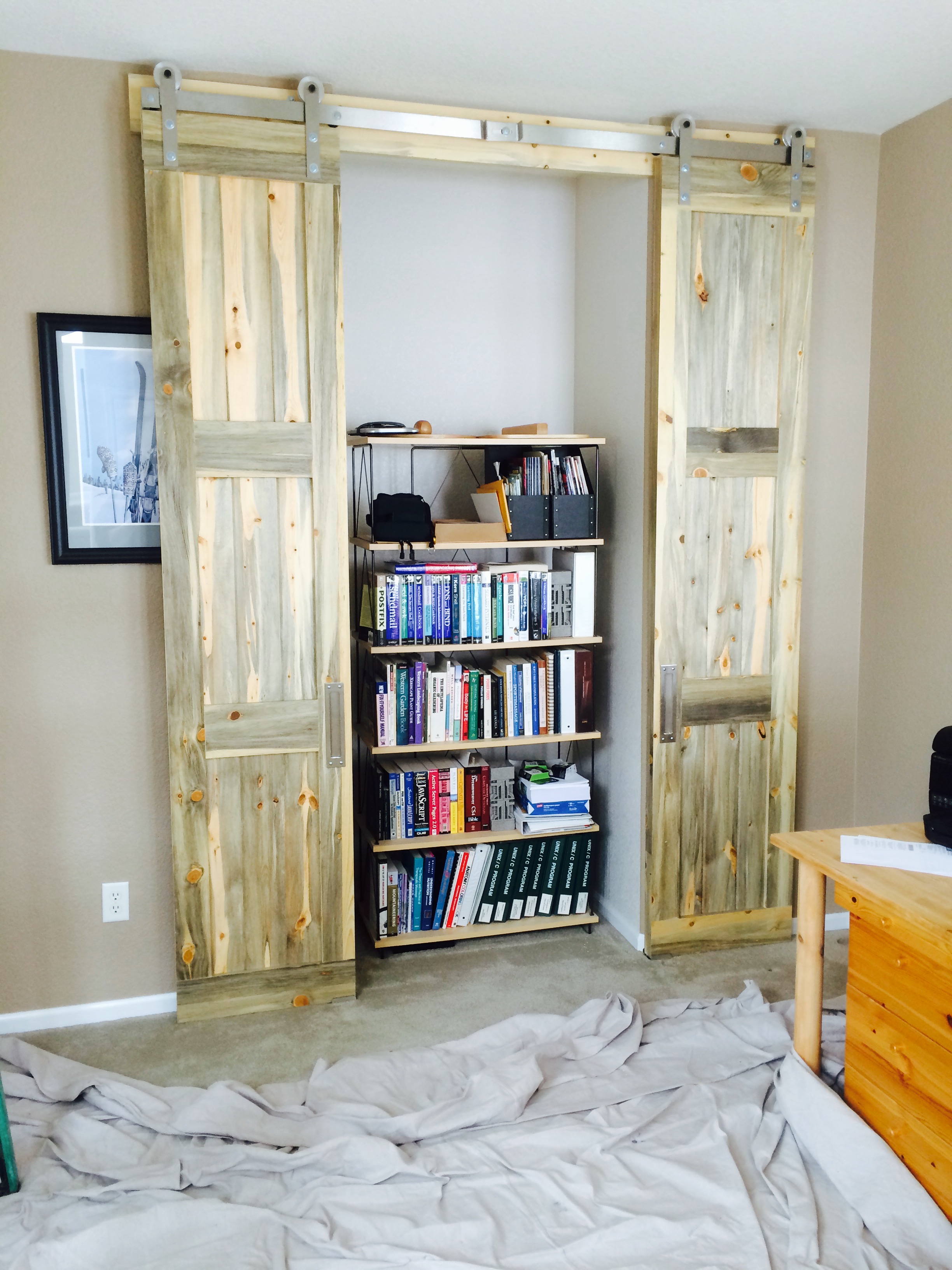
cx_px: 476
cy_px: 635
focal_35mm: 29
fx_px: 1063
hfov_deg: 48.2
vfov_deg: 61.7
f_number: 2.2
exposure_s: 1/40
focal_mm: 4.15
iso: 40
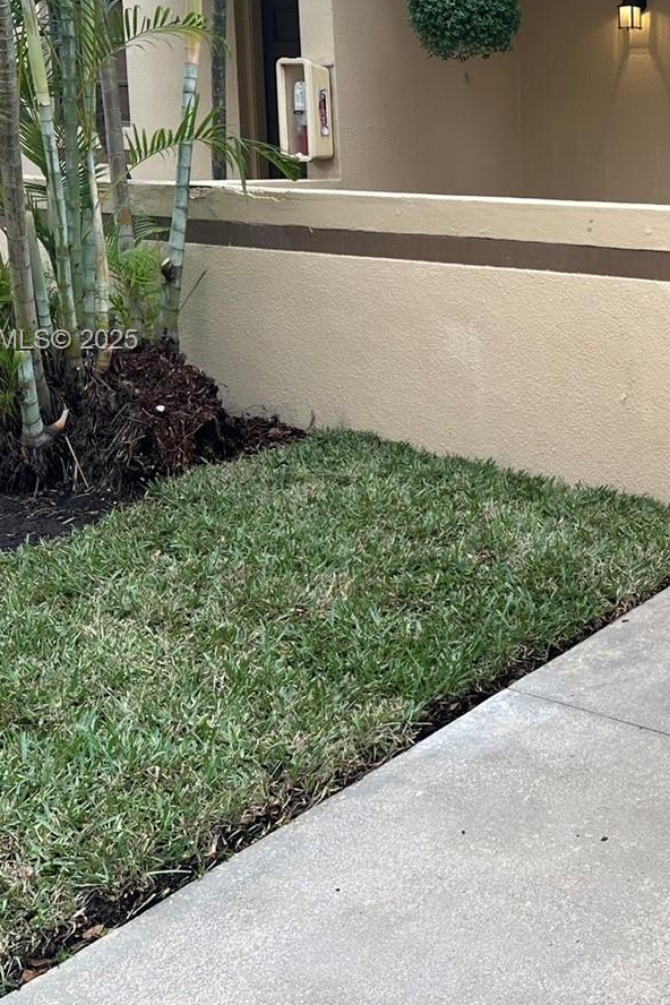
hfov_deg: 27.9
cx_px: 692
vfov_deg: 43.1
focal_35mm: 45
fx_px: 1256
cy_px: 342
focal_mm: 6.86
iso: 64
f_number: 1.78
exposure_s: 1/150
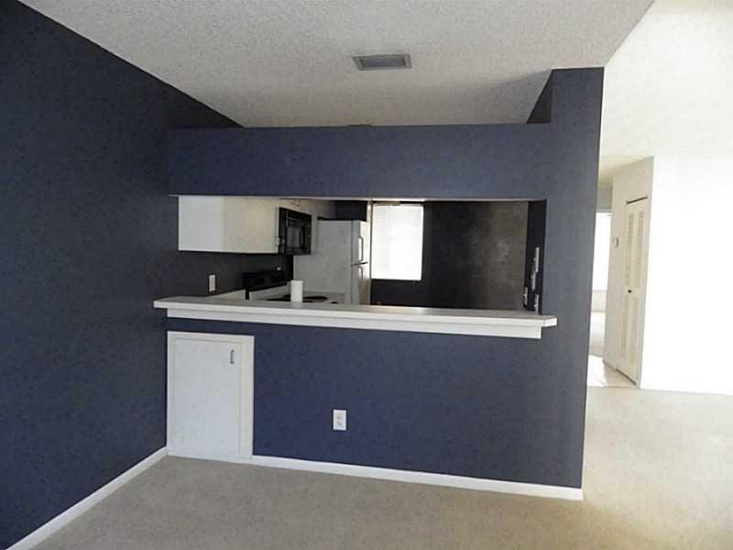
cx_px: 366
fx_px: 466
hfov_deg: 76.4
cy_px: 275
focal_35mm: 22
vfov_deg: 61.1
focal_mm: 4
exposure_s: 1/25
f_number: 3.1
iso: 800
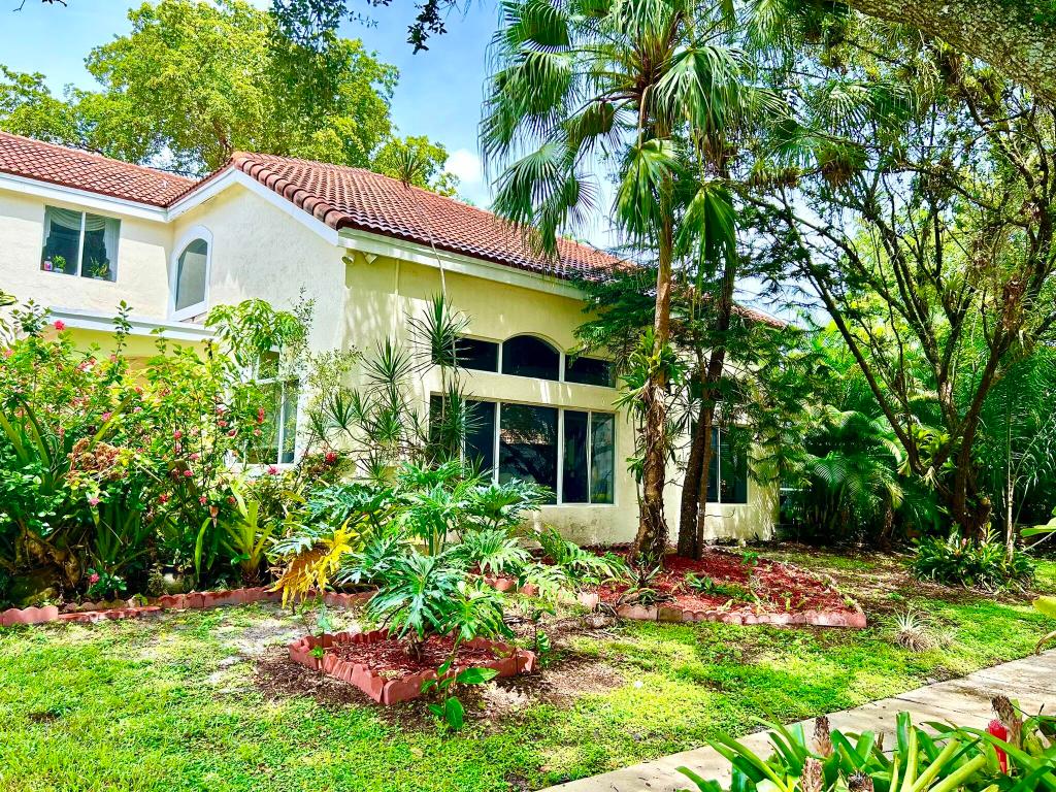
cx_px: 528
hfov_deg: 67.3
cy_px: 396
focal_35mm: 26
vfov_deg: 53.1
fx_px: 793
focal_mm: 5.7
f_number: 1.5
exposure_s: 1/1029
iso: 50
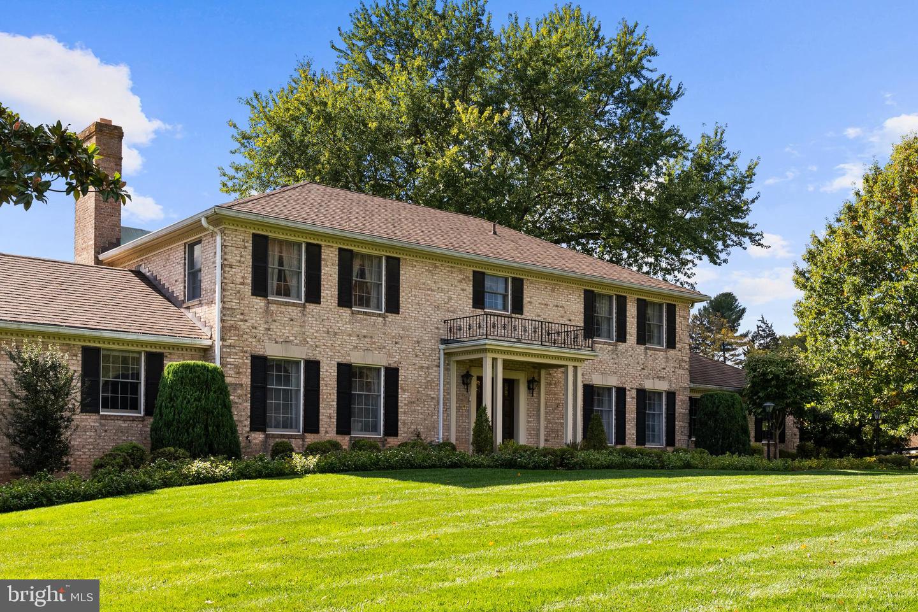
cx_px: 459
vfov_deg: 36.0
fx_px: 944
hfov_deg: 51.9
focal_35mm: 37
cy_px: 306
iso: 200
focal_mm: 37
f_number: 9
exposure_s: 1/160
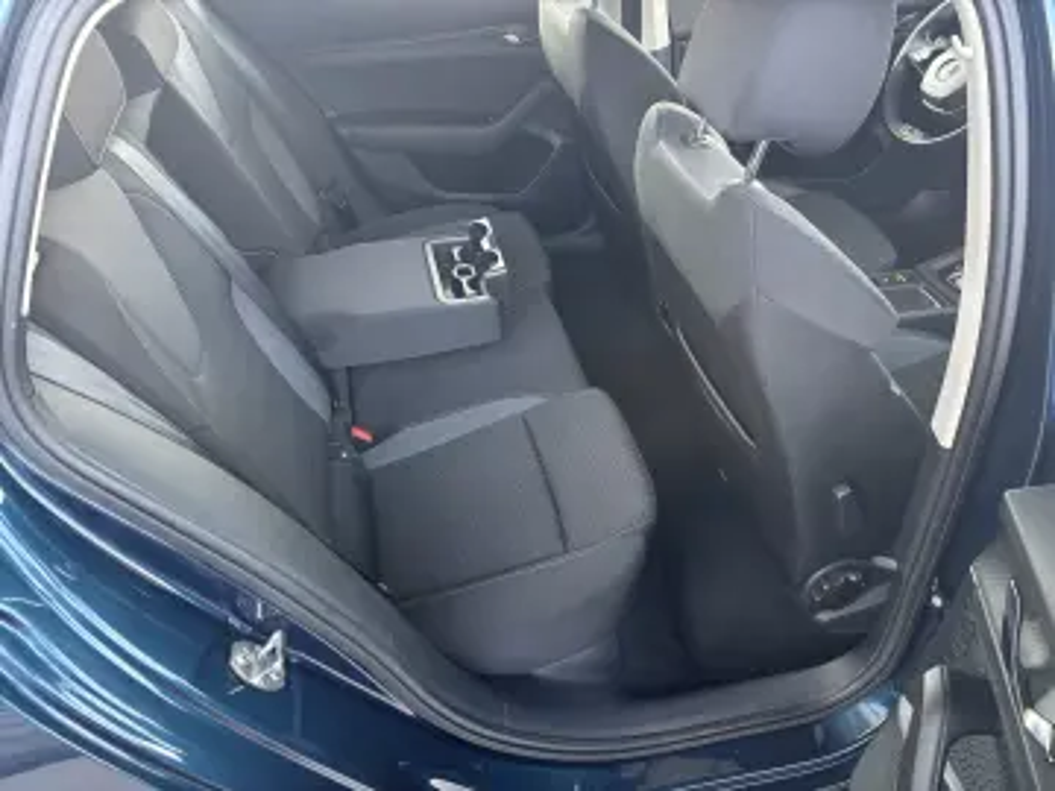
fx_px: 792
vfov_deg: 53.1
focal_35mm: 26
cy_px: 396
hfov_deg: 67.3
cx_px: 528
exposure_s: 1/60
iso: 200
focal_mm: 5.96
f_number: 1.6
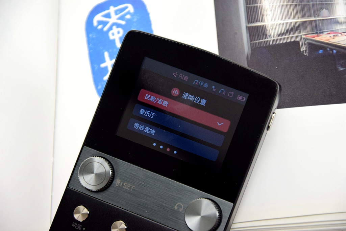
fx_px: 1514
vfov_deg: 8.7
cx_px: 173
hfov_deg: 13.0
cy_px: 116
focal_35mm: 158
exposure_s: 1/125
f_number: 5.6
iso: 900
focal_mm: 105
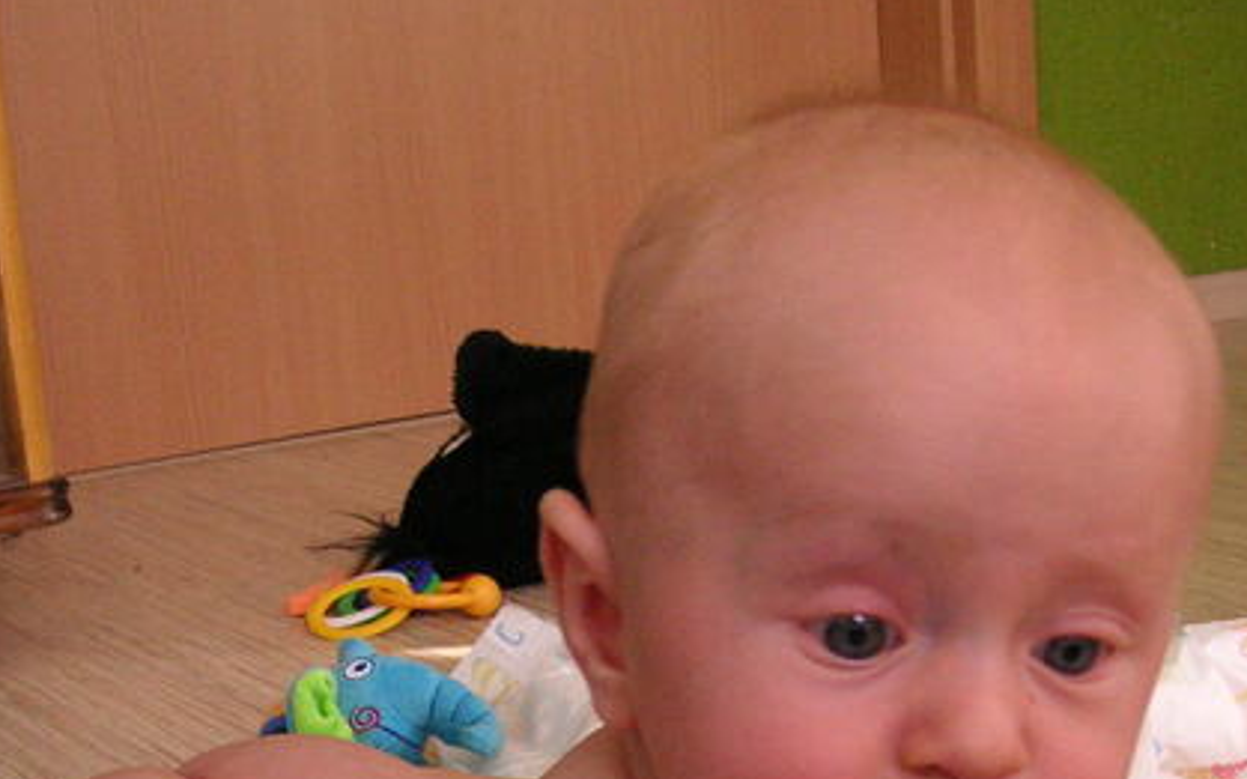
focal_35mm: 75
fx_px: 2548
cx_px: 543
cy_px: 860
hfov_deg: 27.5
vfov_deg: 16.8
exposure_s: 1/45
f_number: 2.8
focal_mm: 6.1
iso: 125
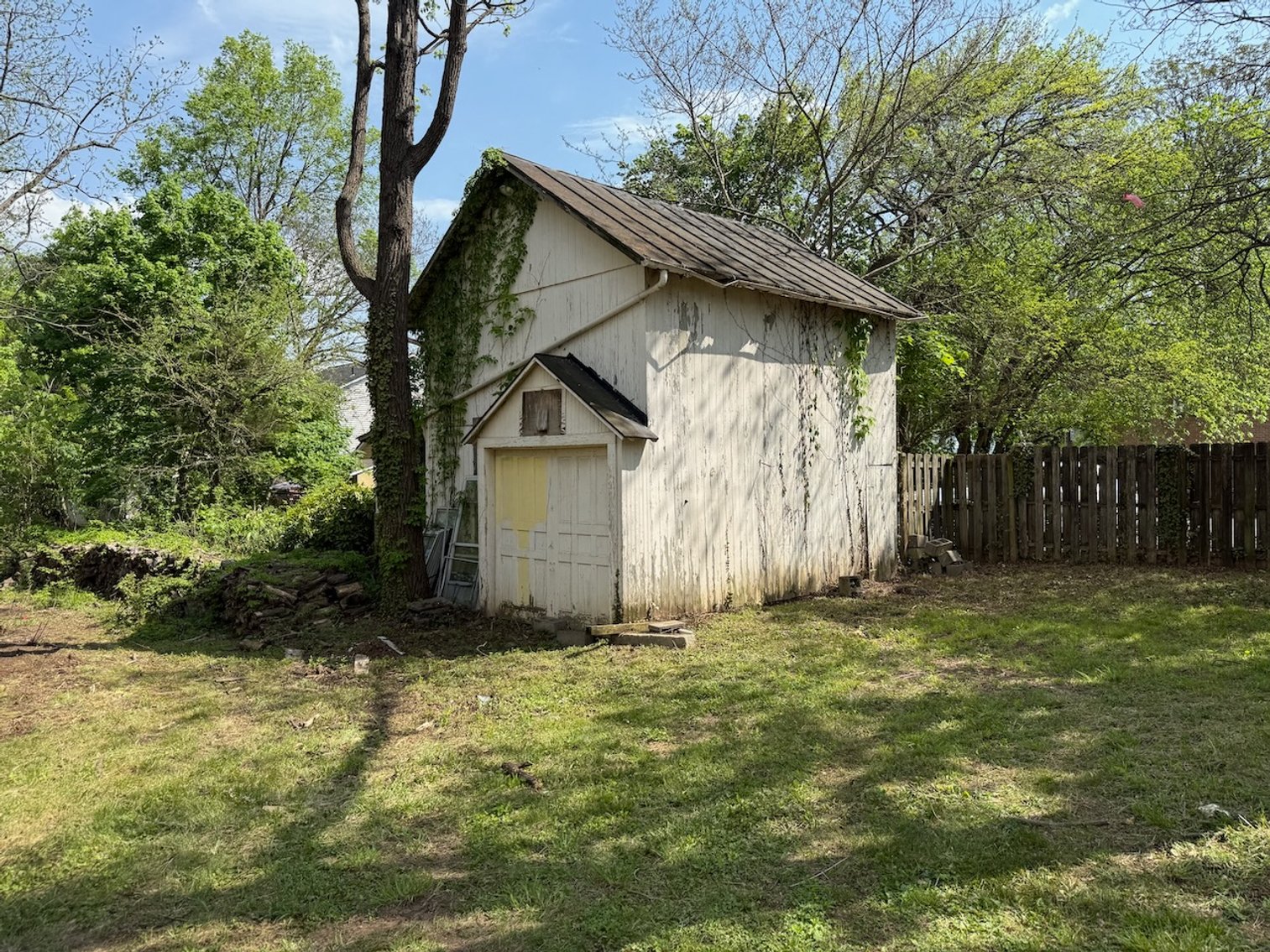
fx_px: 881
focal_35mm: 24
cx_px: 635
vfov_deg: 56.8
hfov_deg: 71.6
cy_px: 476
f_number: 1.78
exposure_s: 1/2611
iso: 80
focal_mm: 6.76
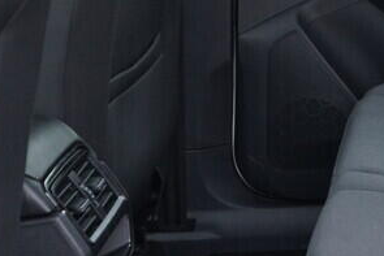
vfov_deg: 10.9
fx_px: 1334
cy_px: 7
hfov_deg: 15.3
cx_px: 545
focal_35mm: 125
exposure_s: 1/40
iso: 500
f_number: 2.8
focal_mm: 24
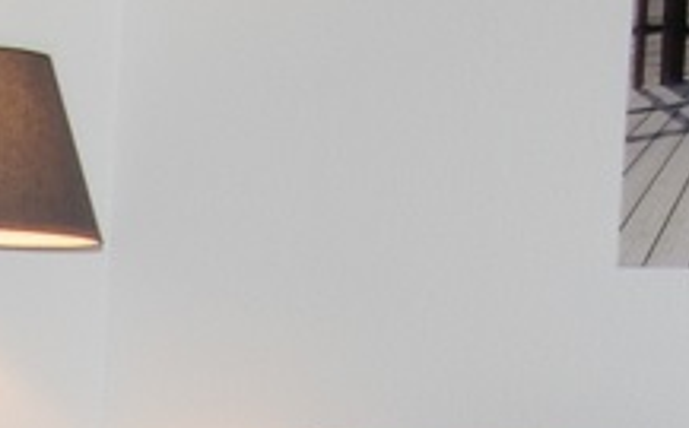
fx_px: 3582
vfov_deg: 6.5
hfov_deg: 10.8
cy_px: 989
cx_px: -162
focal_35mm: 191
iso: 200
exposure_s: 1/30
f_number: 3.5
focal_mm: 18
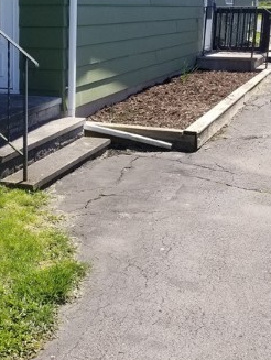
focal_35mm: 61
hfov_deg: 23.2
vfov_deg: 31.6
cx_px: 4
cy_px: 182
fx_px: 635
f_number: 1.7
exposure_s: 1/1292
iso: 50
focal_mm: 4.25
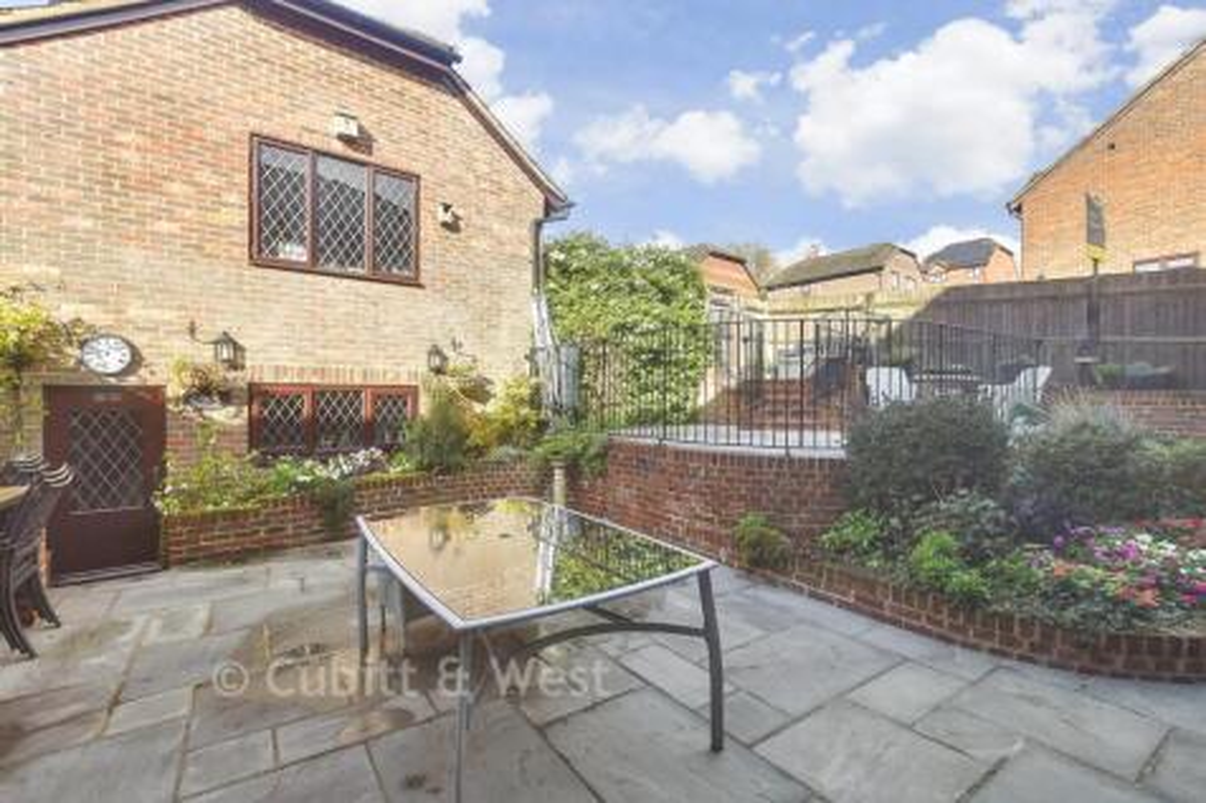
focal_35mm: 15
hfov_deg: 100.4
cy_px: 402
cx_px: 603
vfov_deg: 77.3
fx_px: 502
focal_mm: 10
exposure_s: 1/125
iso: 160
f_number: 8
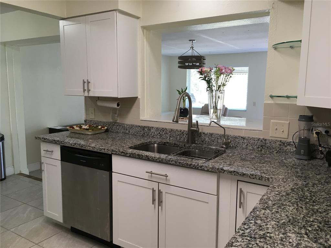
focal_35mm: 29
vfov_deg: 48.2
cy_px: 124
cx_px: 166
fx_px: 277
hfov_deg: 61.7
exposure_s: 1/30
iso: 25
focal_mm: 4.15
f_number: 2.2
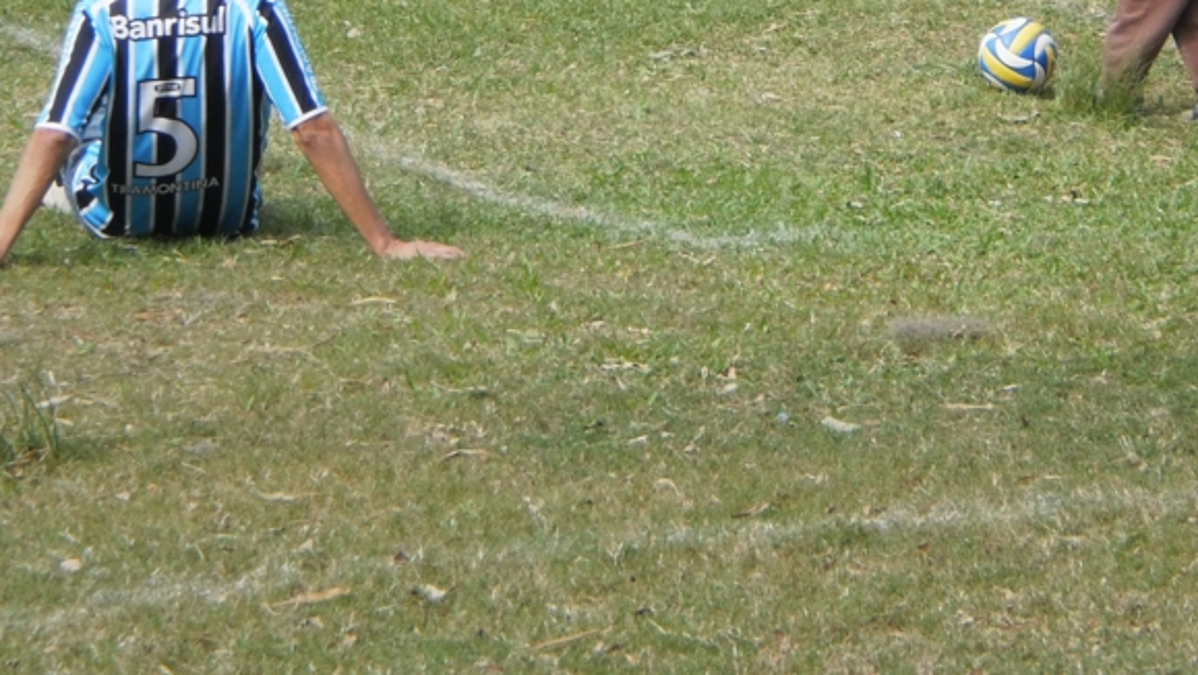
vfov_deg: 5.8
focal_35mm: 208
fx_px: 6609
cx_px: 859
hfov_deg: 10.3
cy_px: -114
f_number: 5.9
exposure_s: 1/160
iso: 100
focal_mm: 18.9
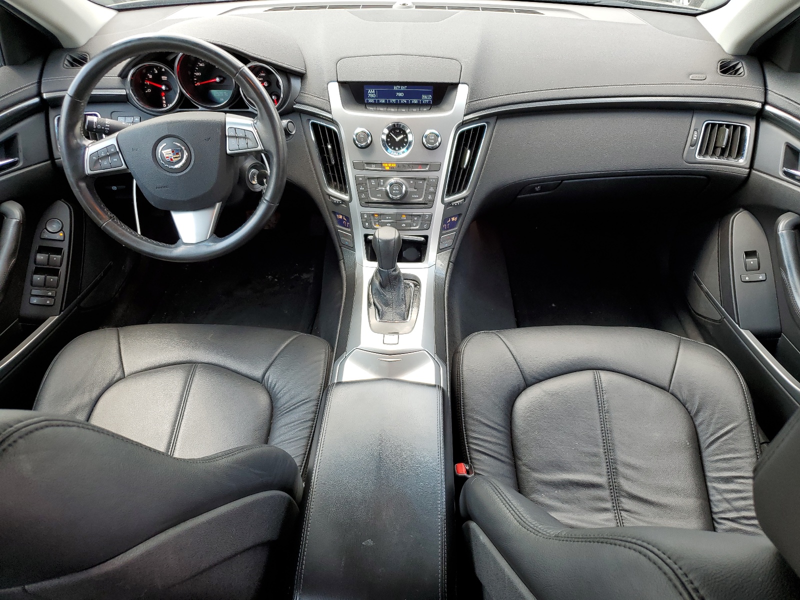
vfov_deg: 53.1
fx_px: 601
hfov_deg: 67.3
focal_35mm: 26
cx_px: 400
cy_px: 300
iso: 50
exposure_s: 1/156
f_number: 1.5
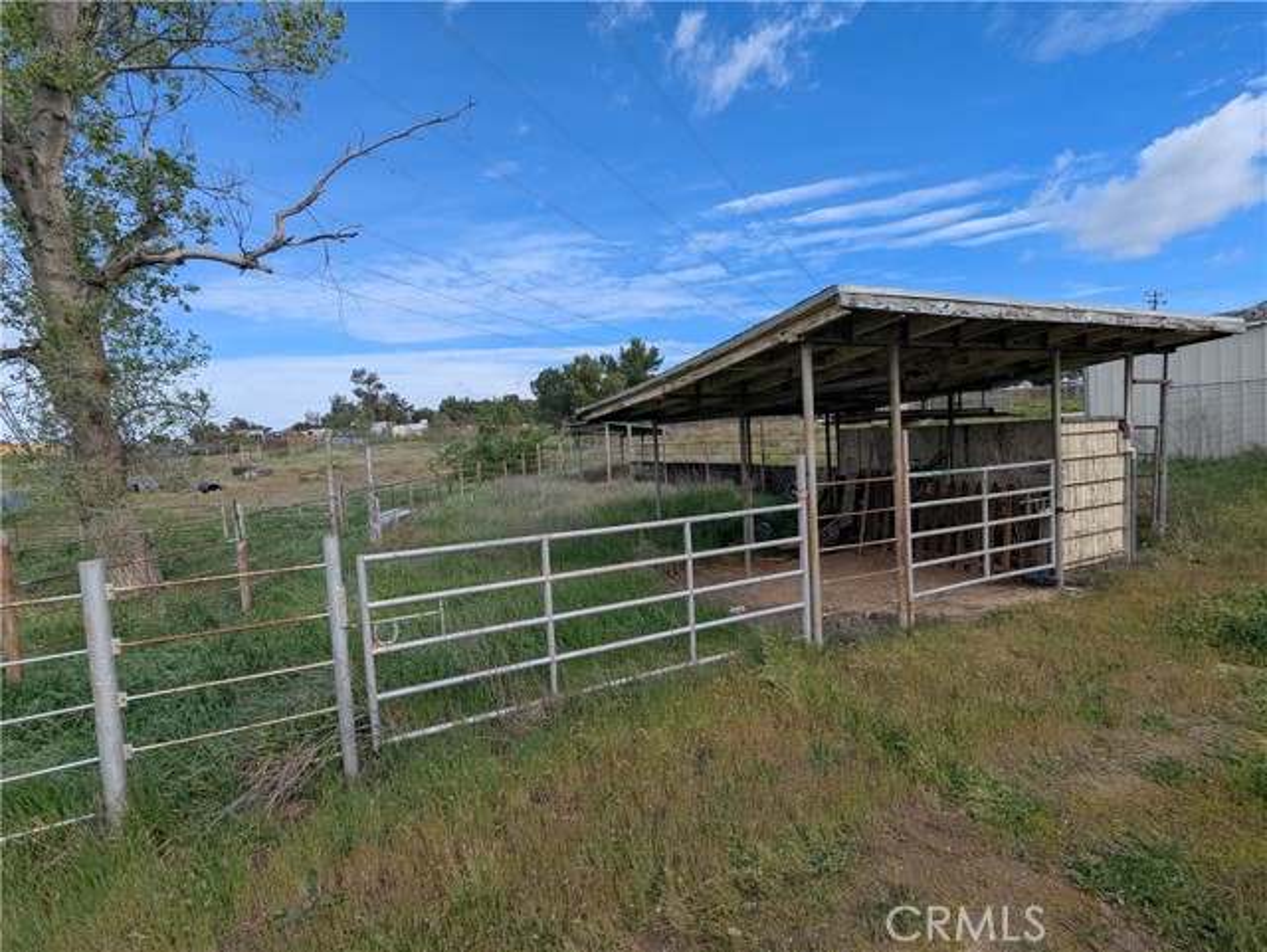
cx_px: 634
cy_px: 476
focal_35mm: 16
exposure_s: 1/1610
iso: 52
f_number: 2.2
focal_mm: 2.35
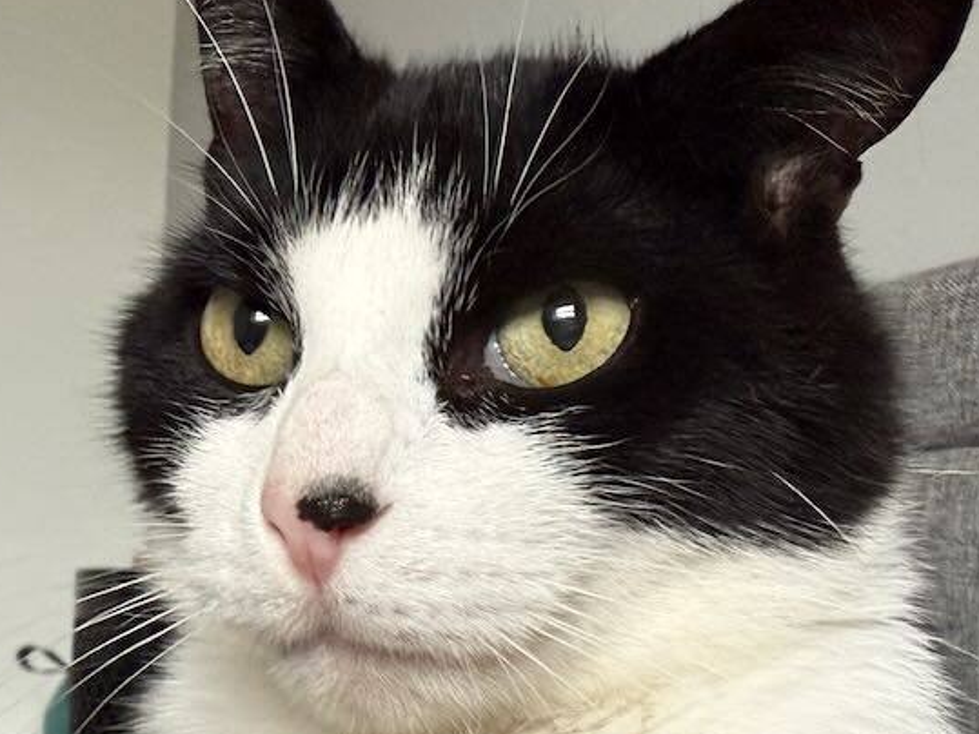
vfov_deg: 25.2
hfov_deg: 33.7
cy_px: 587
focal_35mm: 57
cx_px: 409
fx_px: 1612
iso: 400
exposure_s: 1/60
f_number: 2.2
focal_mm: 2.22
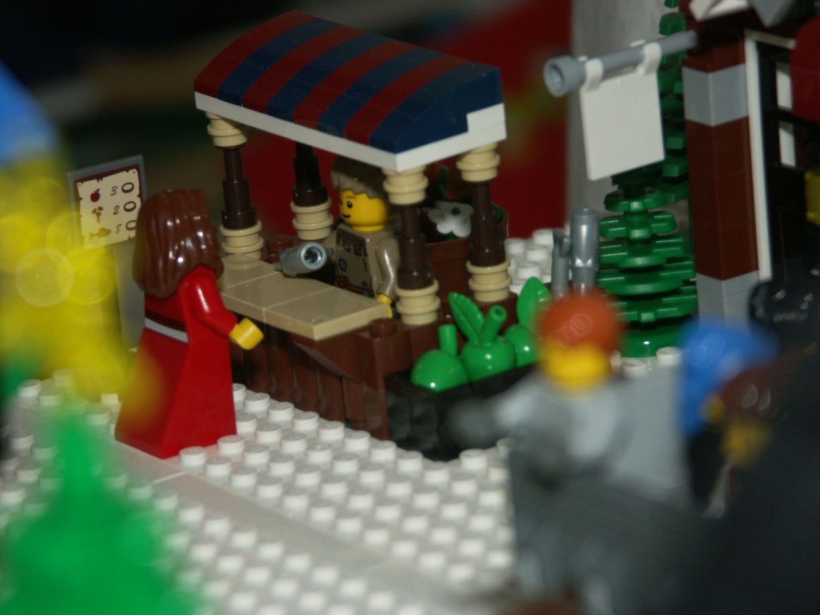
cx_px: 410
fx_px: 4738
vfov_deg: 7.4
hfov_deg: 9.9
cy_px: 308
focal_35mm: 200
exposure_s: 1/200
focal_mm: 50.8
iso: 100
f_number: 3.5
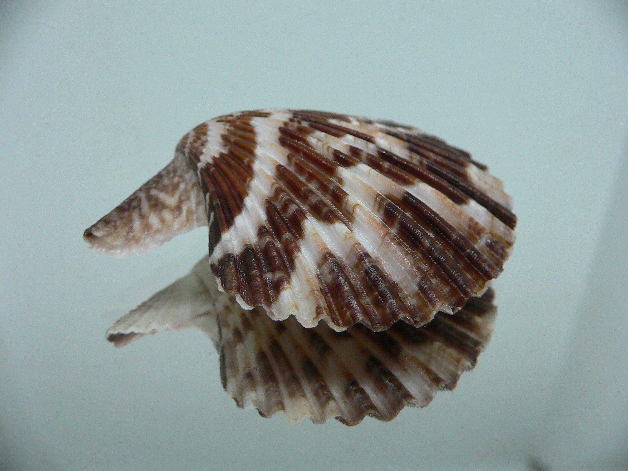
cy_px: 236
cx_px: 314
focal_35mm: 35
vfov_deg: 40.7
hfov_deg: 52.6
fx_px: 635
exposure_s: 1/50
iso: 200
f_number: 2.8
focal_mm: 4.6
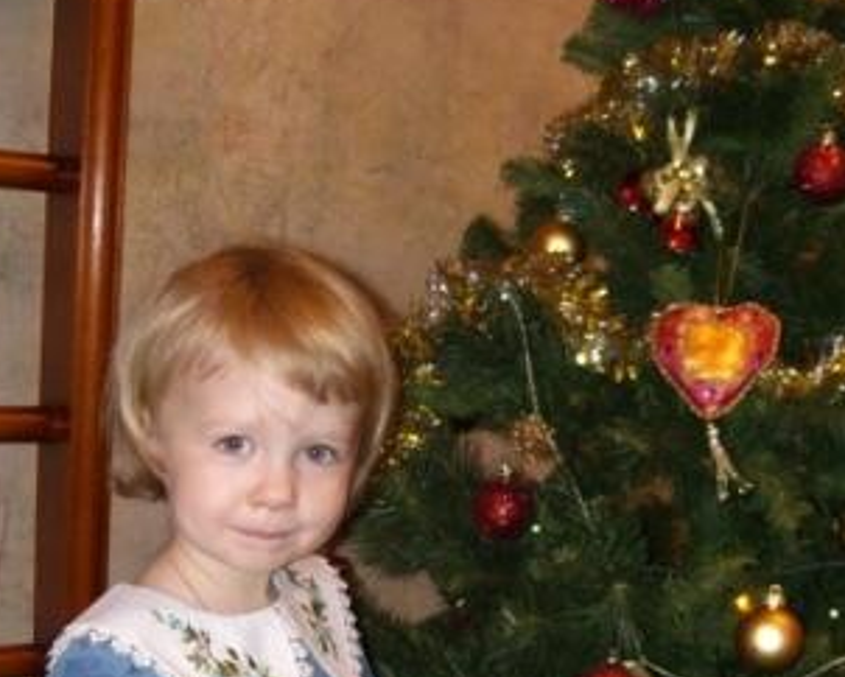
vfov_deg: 26.9
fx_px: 1376
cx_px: 425
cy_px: 585
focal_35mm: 55
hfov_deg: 34.1
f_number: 3.1
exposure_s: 1/60
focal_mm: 6.3
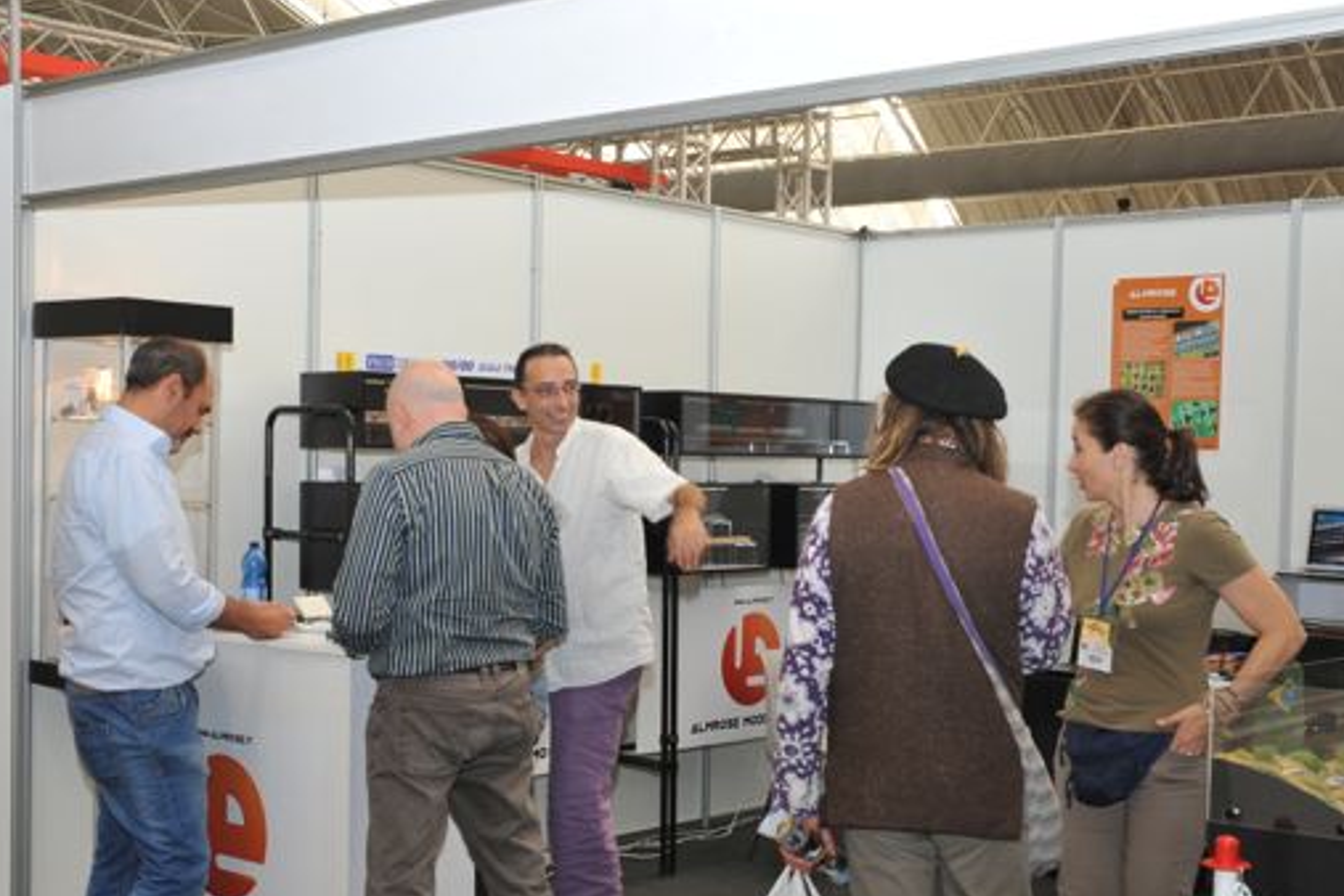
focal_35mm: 53
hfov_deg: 37.5
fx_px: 1979
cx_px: 710
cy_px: 535
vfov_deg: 25.5
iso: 640
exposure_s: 1/50
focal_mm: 42
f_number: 8
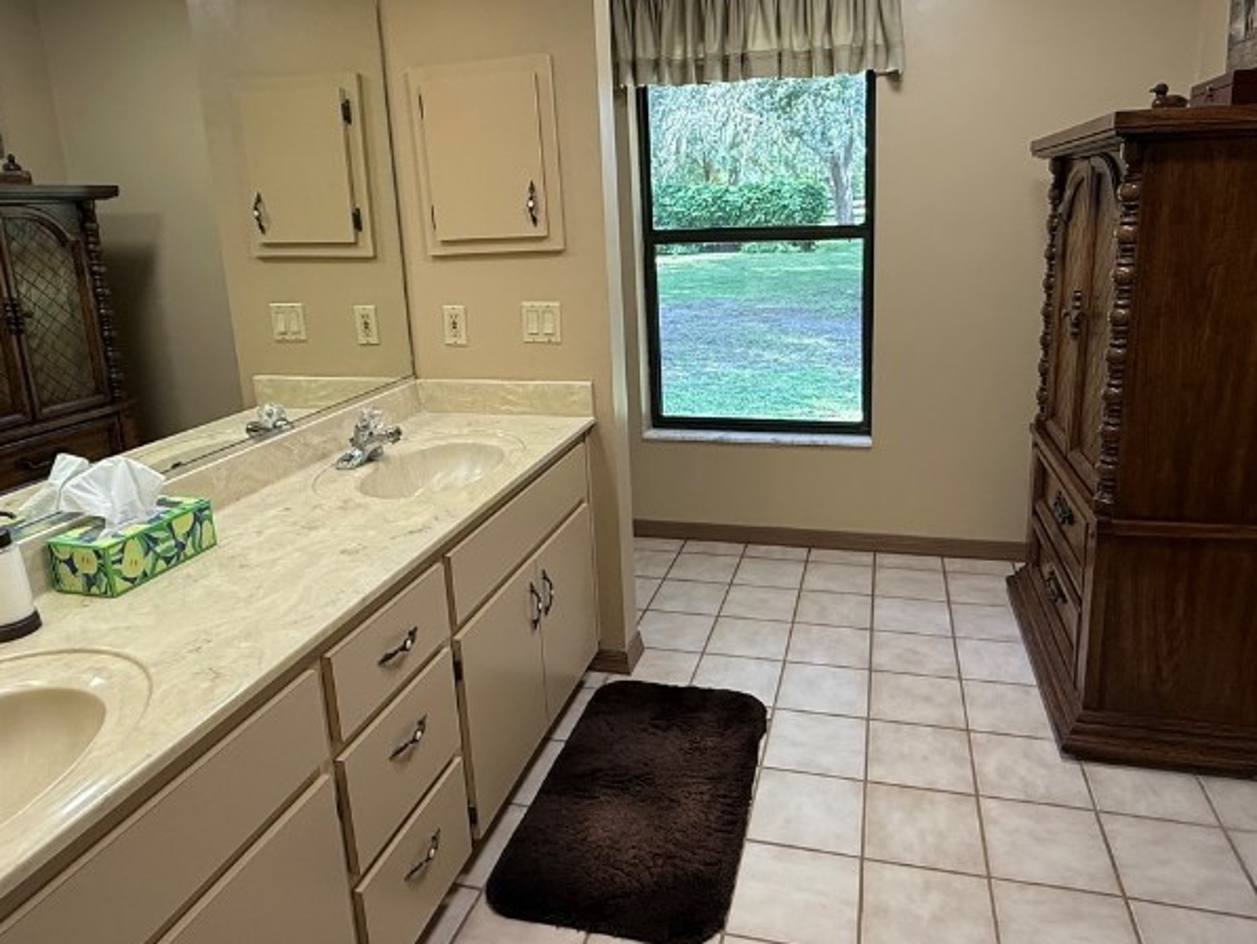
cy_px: 386
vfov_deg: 56.5
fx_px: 872
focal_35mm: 24
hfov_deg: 71.5
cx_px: 667
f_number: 2.2
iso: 200
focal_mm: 2.22
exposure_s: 1/120
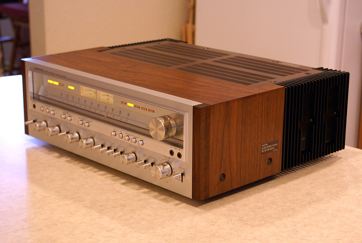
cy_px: 122
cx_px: 181
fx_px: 755
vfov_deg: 18.2
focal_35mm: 75
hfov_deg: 27.0
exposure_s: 1/13
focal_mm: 50
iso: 400
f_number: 5.6
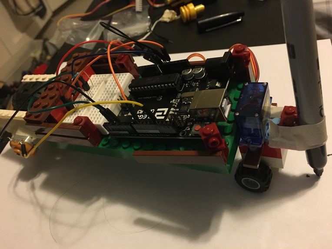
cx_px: 166
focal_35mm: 29
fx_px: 278
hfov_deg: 61.7
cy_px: 124
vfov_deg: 48.2
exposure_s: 1/15
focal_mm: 4.15
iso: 250
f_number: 2.2
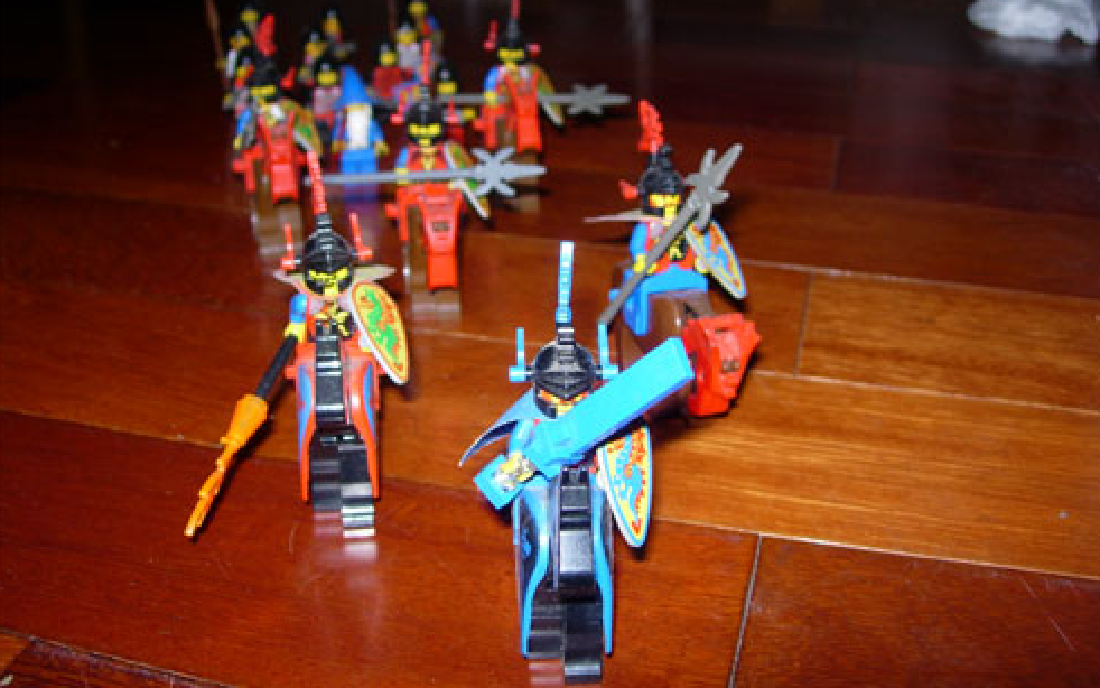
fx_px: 1229
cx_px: 547
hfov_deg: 48.2
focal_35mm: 41
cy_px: 301
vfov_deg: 31.2
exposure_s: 1/64
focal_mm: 7.8
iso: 79
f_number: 2.8
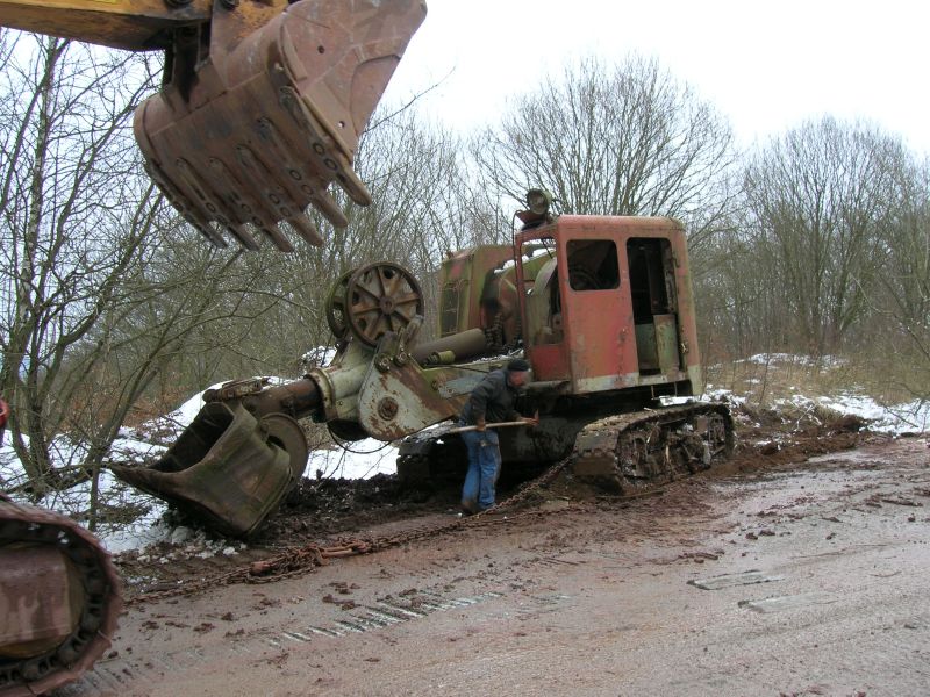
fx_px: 913
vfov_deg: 41.8
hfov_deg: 54.0
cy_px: 348
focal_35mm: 34
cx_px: 465
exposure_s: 1/23.1
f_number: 4.9
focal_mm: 5.7
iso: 50
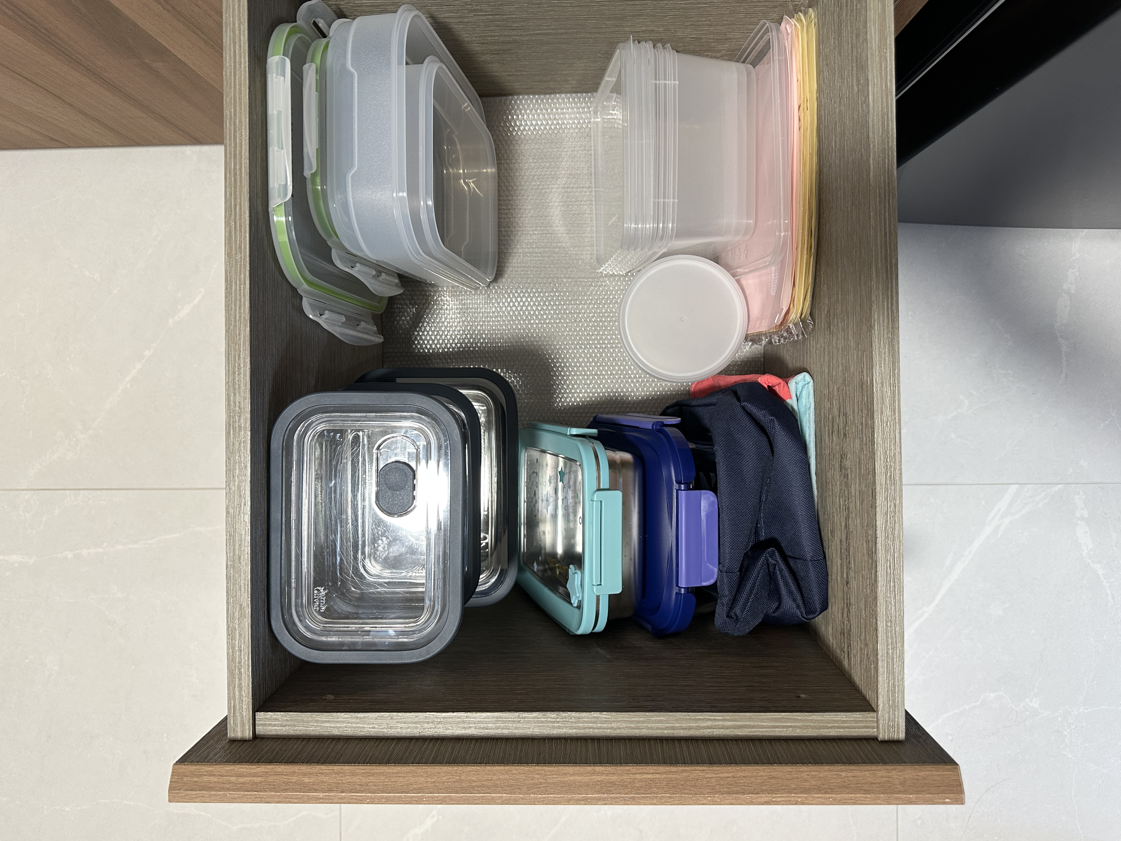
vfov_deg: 56.8
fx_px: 777
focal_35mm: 24
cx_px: 560
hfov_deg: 71.6
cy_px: 420
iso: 200
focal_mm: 6.86
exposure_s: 1/100
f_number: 1.78
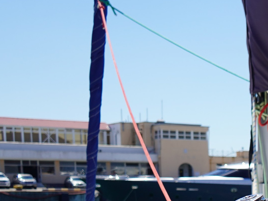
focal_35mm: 103
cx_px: 448
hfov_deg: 16.6
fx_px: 798
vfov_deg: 13.7
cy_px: 283
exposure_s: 1/640
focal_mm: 28
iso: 100
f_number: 5
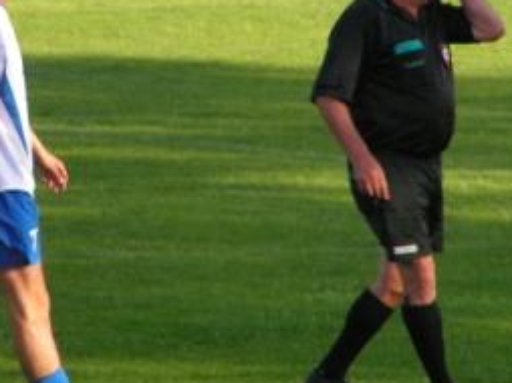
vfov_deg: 2.4
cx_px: 248
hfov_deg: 3.2
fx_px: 9236
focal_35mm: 625
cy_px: 119
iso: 100
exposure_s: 1/640
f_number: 3.5
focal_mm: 58.7
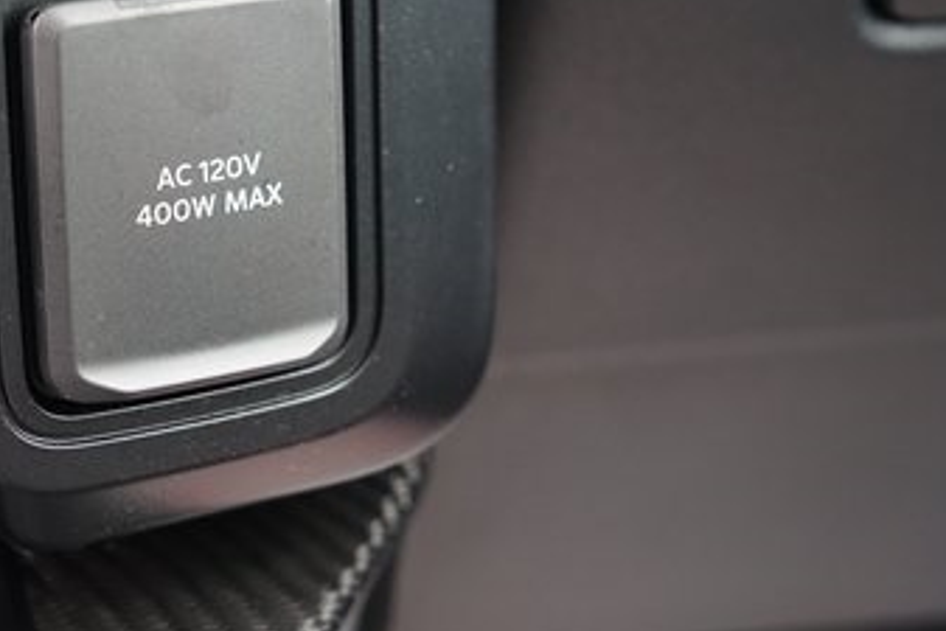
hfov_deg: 21.1
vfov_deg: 14.3
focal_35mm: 95
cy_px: 80
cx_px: 124
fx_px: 2497
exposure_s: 1/60
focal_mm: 50
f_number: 4
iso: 1250
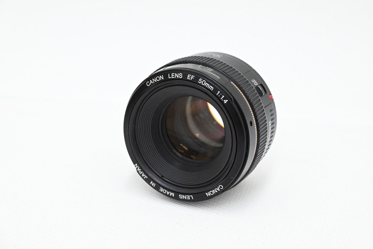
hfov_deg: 17.8
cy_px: 124
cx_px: 186
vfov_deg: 11.9
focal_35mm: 115
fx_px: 1192
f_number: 14
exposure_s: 1/125
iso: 12800
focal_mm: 115
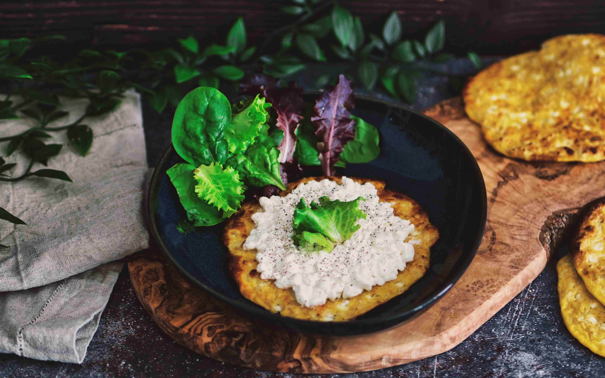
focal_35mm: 72
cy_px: 187
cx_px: 303
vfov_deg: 18.1
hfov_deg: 28.6
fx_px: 1187
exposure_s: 1/80
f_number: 1.8
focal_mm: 35
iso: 250
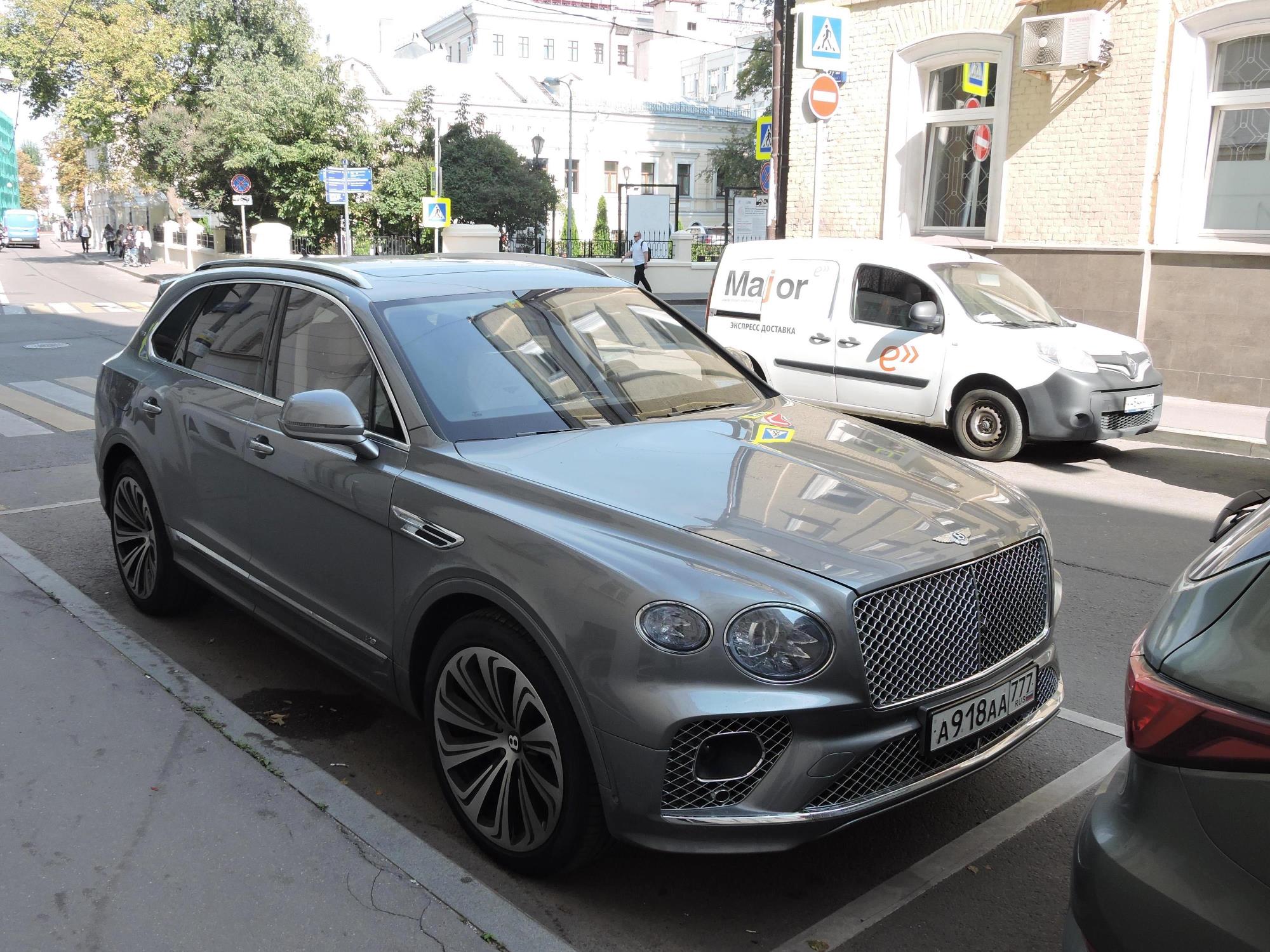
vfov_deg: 46.8
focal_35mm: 30
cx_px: 635
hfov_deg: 60.0
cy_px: 476
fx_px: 1101
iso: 100
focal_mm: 5.4
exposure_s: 1/250
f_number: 3.5
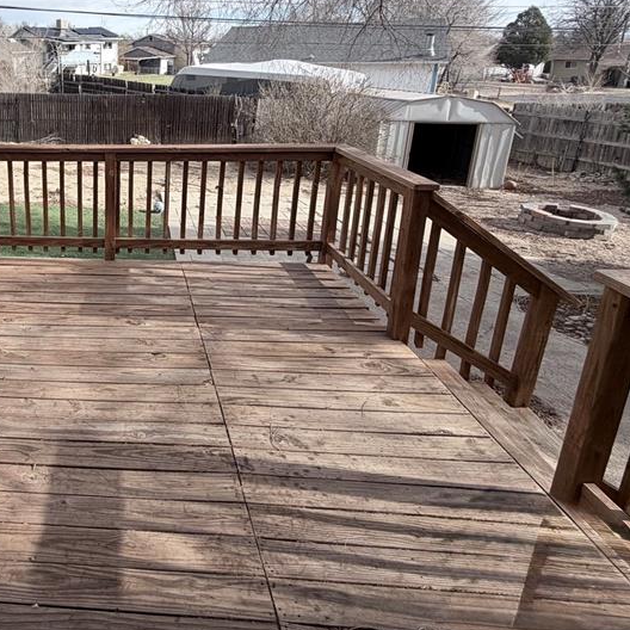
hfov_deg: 57.2
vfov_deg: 62.2
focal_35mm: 24
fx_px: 494
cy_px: 177
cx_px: 79
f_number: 2.2
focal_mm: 2.22
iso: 32
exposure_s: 1/770
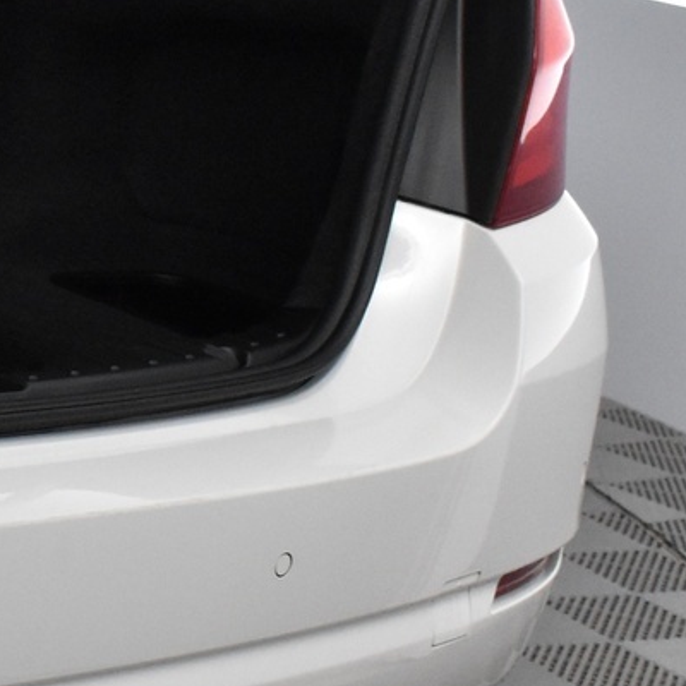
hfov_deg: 12.9
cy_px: 238
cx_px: -515
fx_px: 2780
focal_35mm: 124
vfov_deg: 14.0
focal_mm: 24
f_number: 6.3
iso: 3200
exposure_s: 1/160
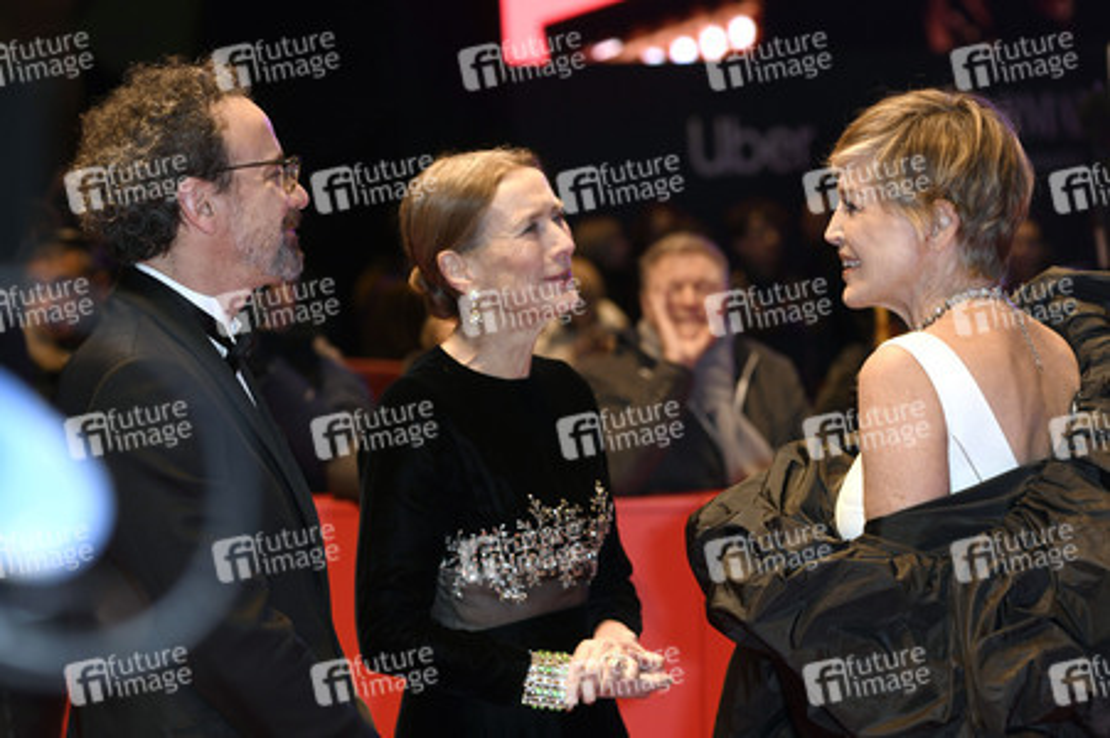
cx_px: 555
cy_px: 369
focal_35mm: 105
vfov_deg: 13.0
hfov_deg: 19.5
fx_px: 3235
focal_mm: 105
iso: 800
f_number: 5
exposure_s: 1/160
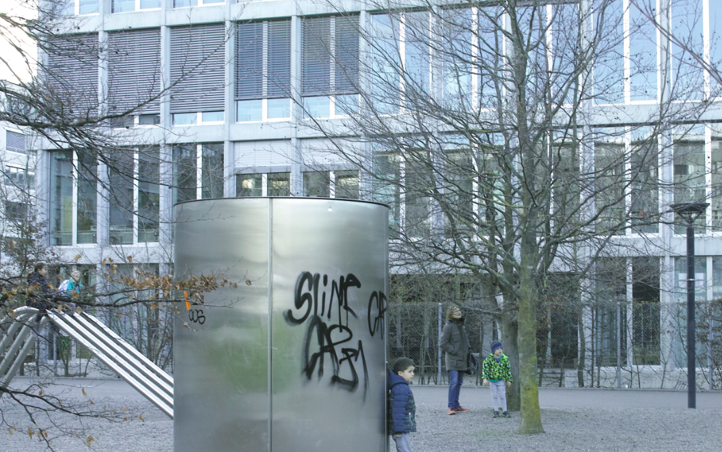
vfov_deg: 23.9
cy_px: 274
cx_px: 440
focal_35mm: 54
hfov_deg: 37.4
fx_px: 1063
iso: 200
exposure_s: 1/80
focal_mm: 19
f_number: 4.5
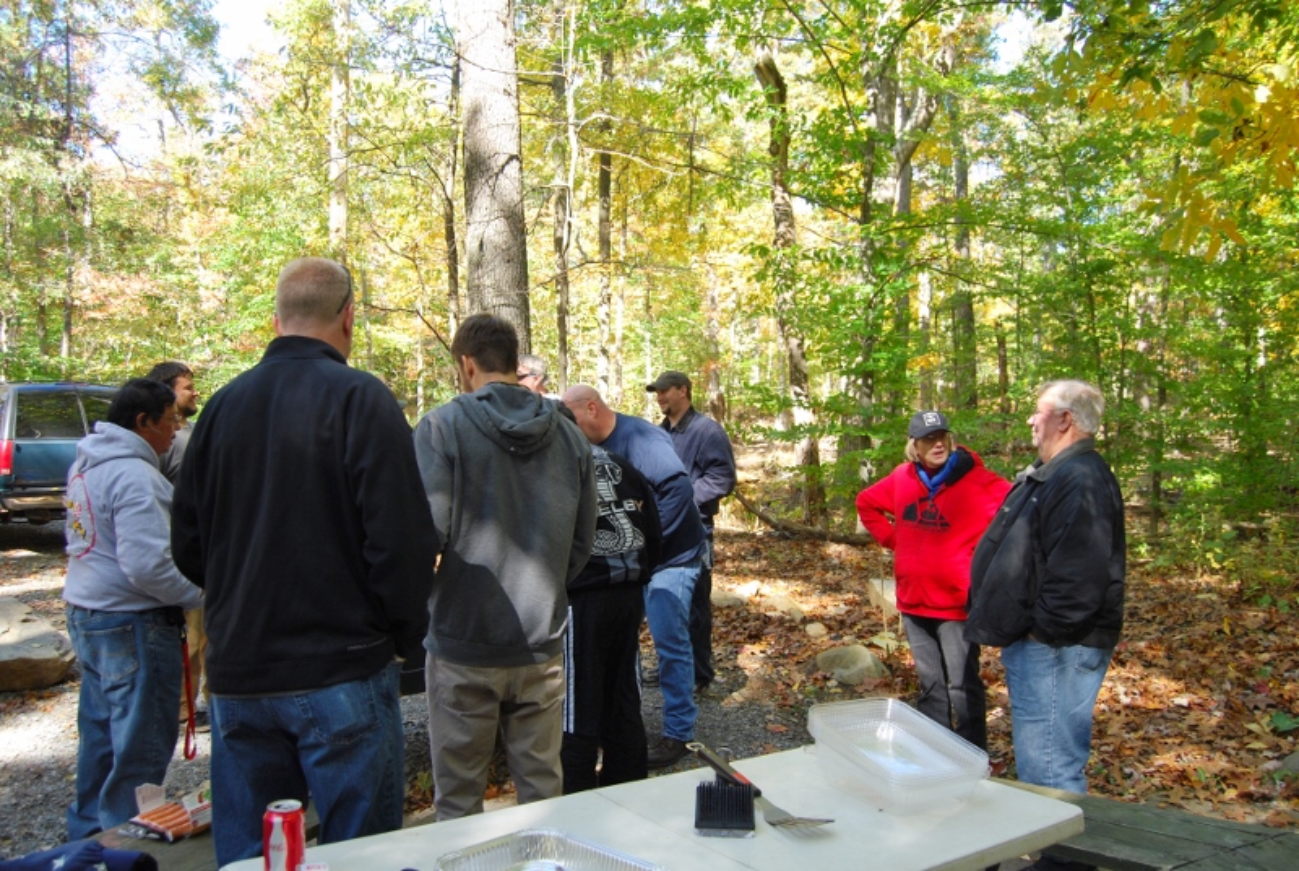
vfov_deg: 48.1
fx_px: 976
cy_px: 436
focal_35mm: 27
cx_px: 650
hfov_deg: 67.3
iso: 200
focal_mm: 18
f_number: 5
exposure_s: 1/100
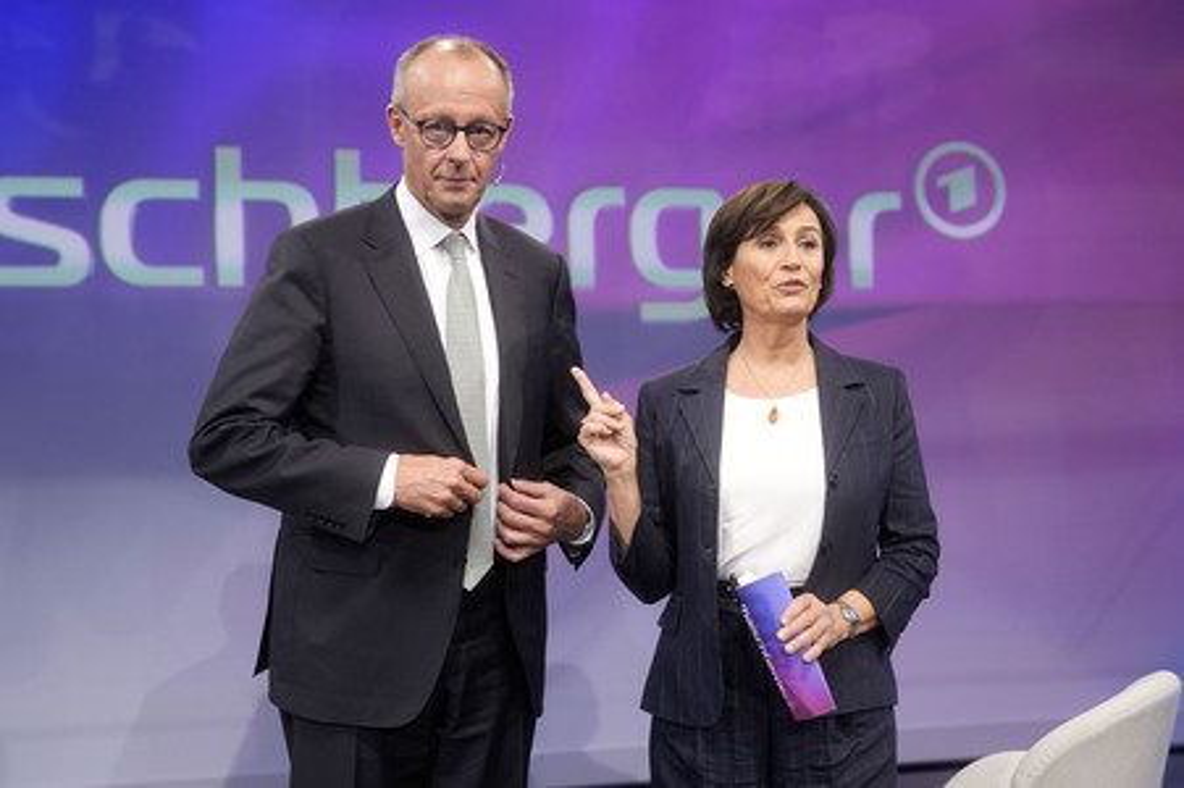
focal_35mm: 45
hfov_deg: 43.6
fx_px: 1479
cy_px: 394
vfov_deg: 29.8
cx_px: 592
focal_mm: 30
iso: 640
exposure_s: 1/160
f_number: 2.2
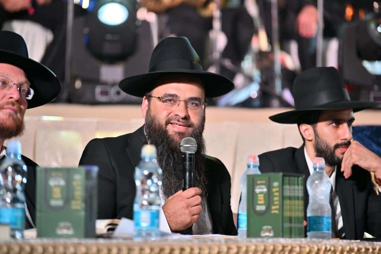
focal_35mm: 170
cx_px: 190
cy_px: 127
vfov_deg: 8.1
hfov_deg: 12.1
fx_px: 1799
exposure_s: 1/160
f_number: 2.8
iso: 320
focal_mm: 170
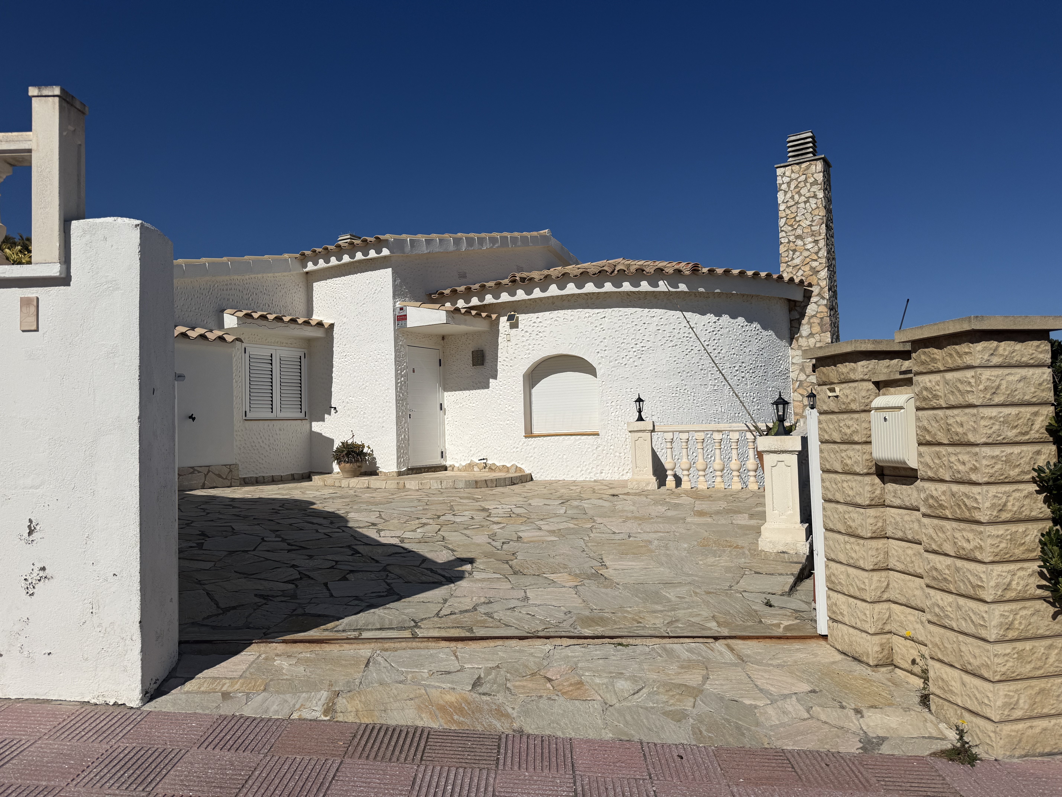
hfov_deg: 71.6
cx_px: 531
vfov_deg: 56.8
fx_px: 736
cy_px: 398
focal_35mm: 24
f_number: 1.78
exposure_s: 1/14286
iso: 64
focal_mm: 6.76
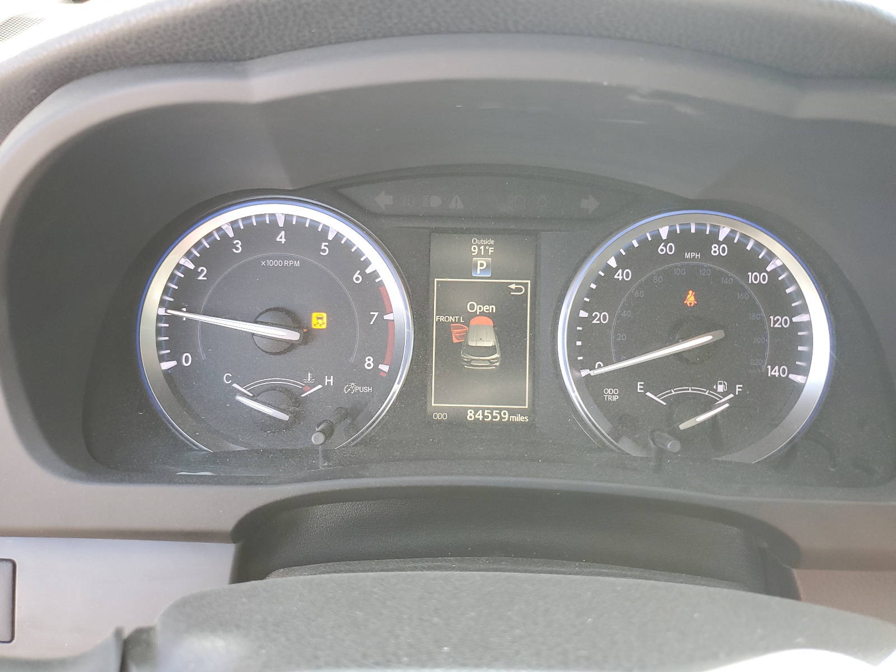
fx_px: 673
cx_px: 448
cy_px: 336
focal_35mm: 26
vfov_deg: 53.1
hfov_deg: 67.3
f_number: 1.5
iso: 61
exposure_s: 1/60.2
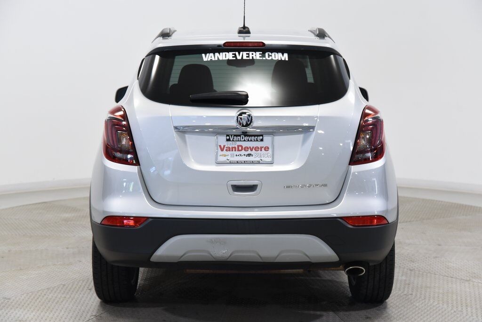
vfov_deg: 19.5
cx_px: 241
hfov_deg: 28.8
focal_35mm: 70
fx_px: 938
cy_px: 161
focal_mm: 70
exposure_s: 1/80
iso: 1600
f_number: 5
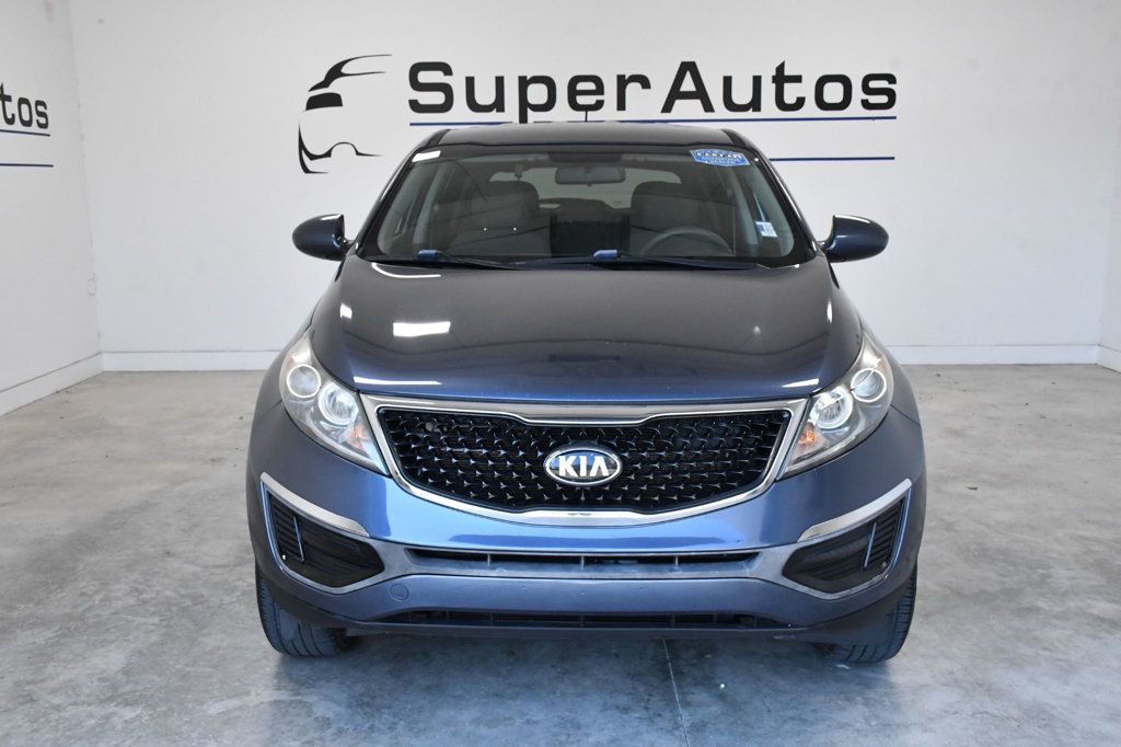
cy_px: 374
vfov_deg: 36.8
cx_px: 560
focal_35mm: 36
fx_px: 1121
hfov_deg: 53.1
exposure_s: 1/400
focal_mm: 24
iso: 2500
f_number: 10
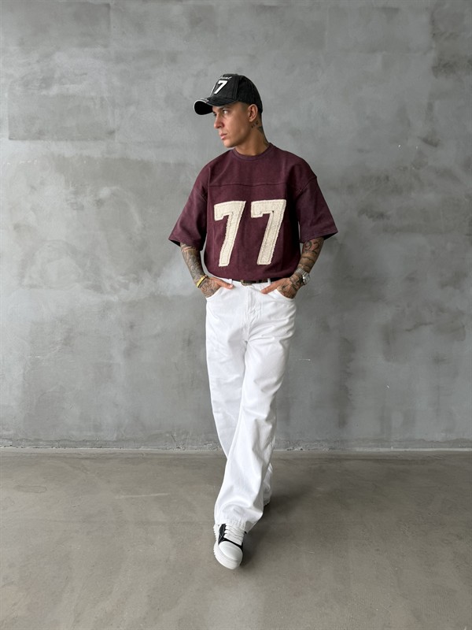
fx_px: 436
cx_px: 236
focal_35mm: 24
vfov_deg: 71.6
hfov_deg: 56.8
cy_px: 315
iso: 64
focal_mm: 6.76
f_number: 1.78
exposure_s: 1/121
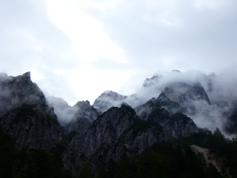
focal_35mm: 39
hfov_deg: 47.9
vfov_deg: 36.8
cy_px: 89
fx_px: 267
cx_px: 118
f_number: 3.6
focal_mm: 7.1
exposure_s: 1/640
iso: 80
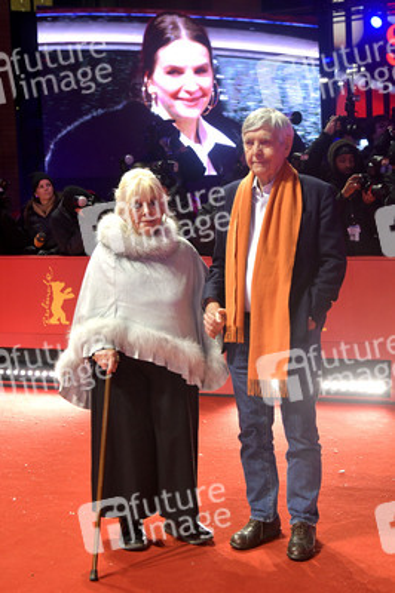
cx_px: 198
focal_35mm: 40
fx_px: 659
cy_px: 296
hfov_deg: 33.3
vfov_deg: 48.5
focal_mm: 40
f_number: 5.6
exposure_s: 1/200
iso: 2000
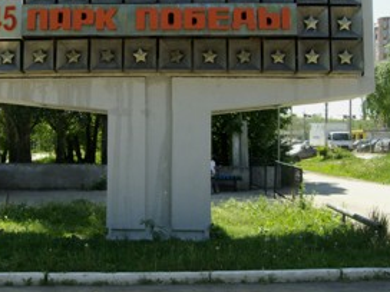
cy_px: 89
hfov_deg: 33.7
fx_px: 642
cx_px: 155
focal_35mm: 57
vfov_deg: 25.5
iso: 80
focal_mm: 6
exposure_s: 1/200
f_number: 4.8
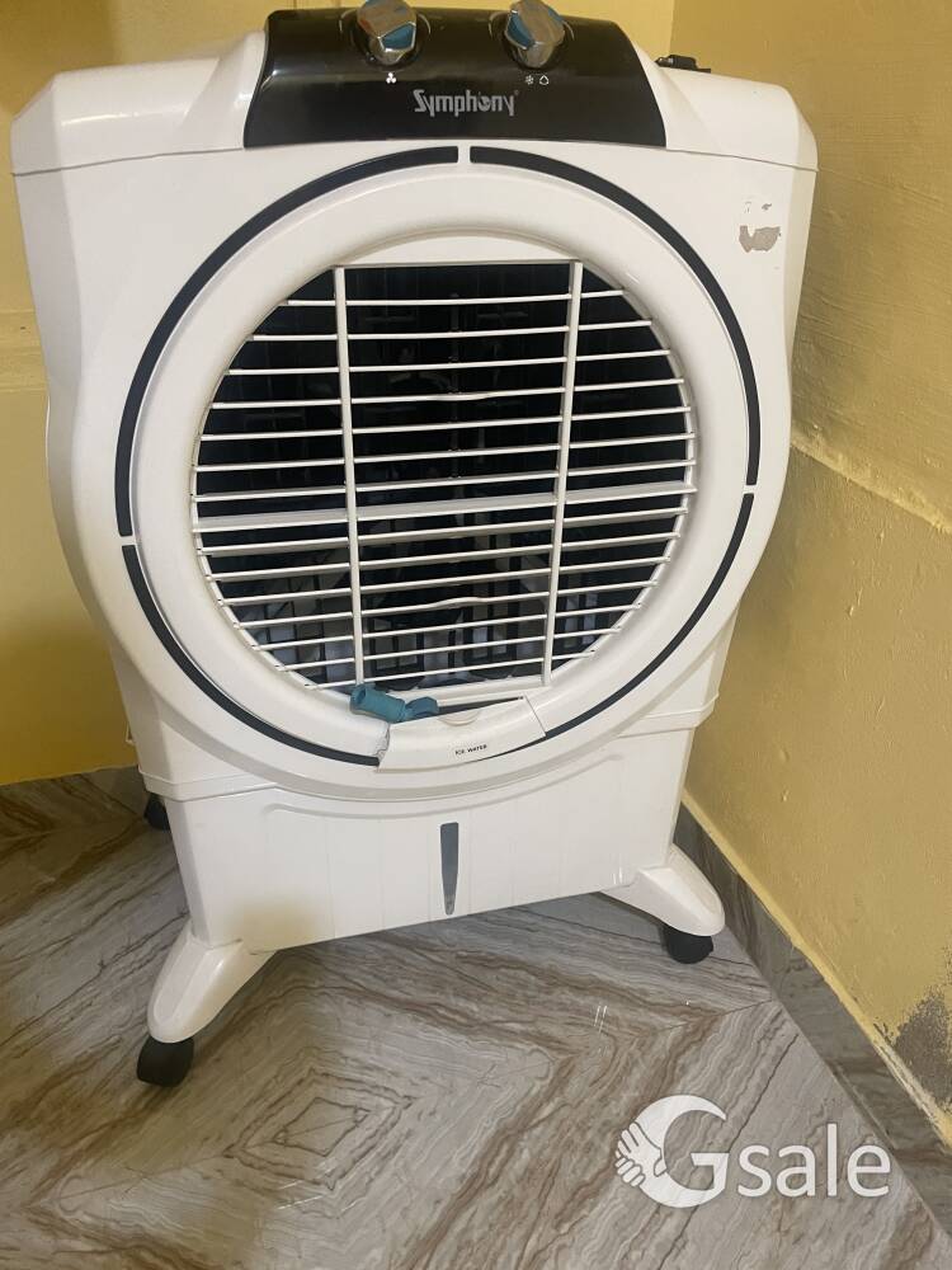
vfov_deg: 67.3
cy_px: 635
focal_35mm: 26
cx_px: 476
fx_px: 953
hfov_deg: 53.1
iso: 400
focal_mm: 4.2
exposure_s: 1/50
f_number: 1.6
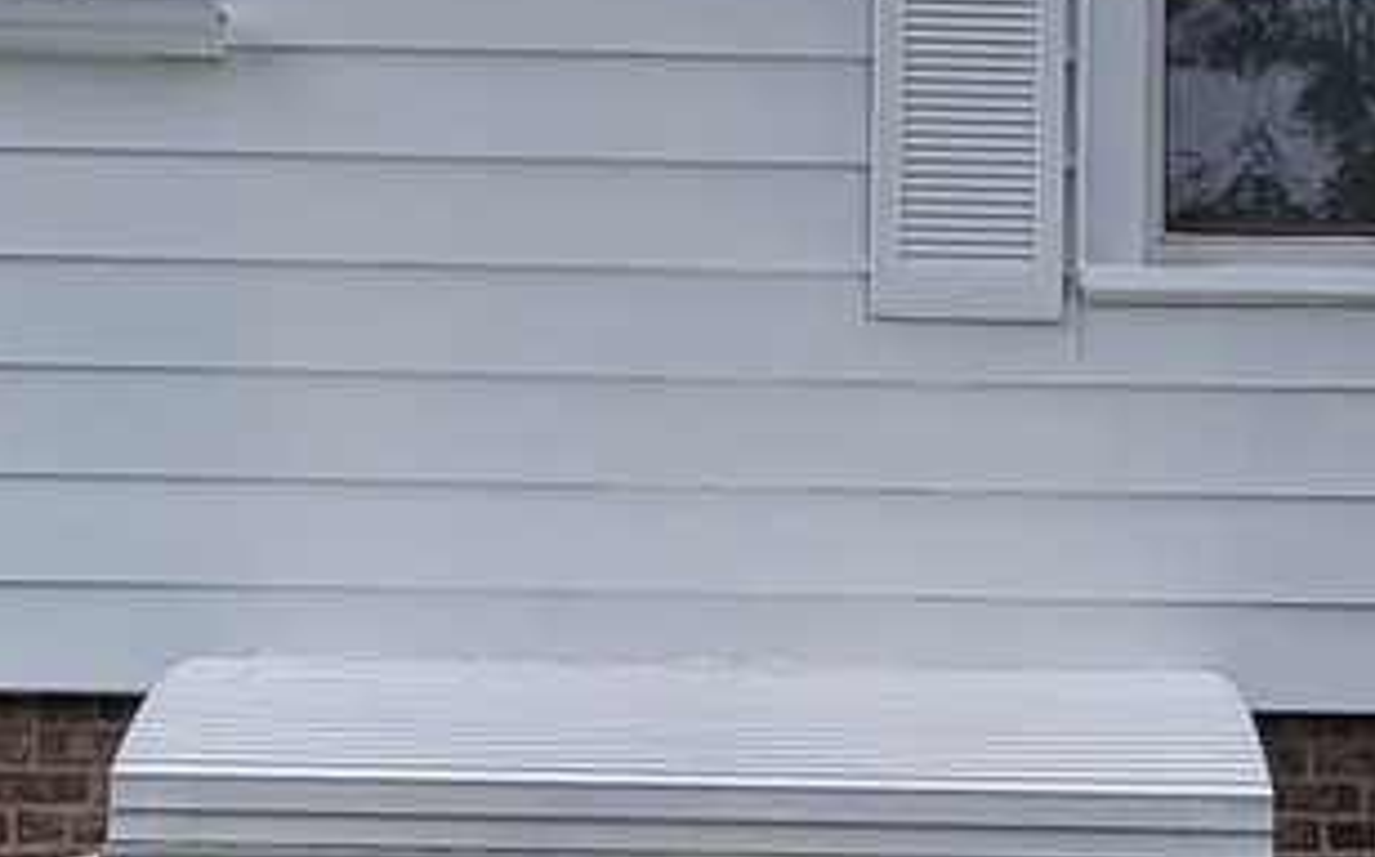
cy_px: 844
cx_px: 1022
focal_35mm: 129
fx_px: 4831
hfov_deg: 16.1
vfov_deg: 10.1
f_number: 1.8
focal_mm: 5.4
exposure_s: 1/229
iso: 40
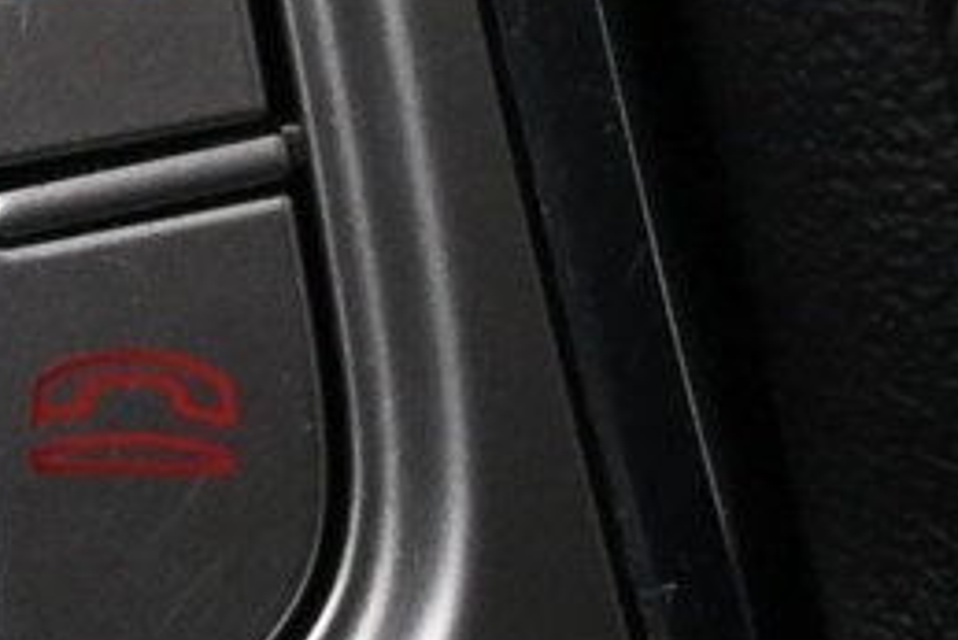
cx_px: -721
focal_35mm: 234
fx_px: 6233
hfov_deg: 8.5
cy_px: -892
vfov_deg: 5.7
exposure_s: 1/40
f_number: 4.2
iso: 2500
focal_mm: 25
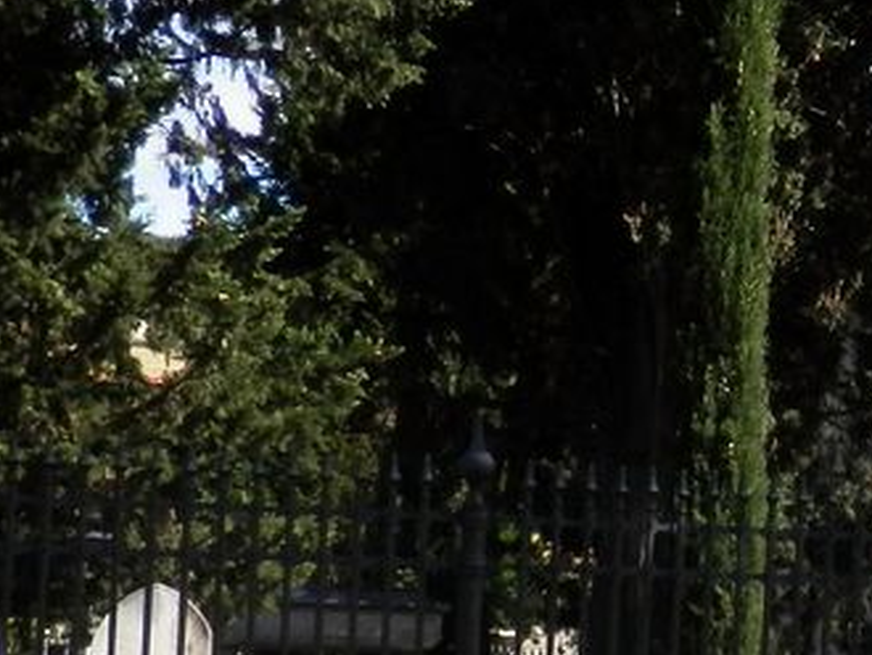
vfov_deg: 9.3
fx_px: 4033
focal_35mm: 160
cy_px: 301
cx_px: 994
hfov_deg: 12.1
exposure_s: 1/640
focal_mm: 6
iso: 80
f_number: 3.4
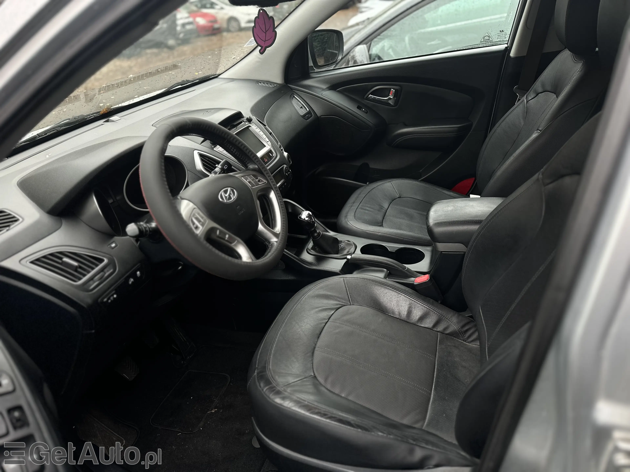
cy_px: 236
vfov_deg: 56.8
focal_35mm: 24
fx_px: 437
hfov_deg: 71.6
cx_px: 315
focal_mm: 6.86
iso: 100
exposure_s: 1/121
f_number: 1.78
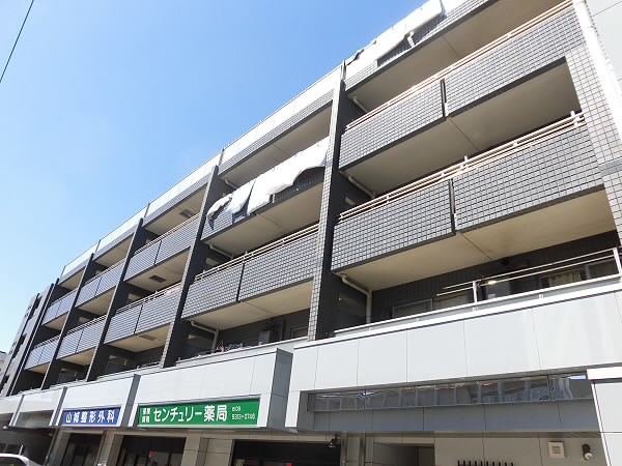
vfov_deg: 56.8
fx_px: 431
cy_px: 233
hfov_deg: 71.6
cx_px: 311
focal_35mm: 24
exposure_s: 1/640
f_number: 3.1
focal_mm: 4.3
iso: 100
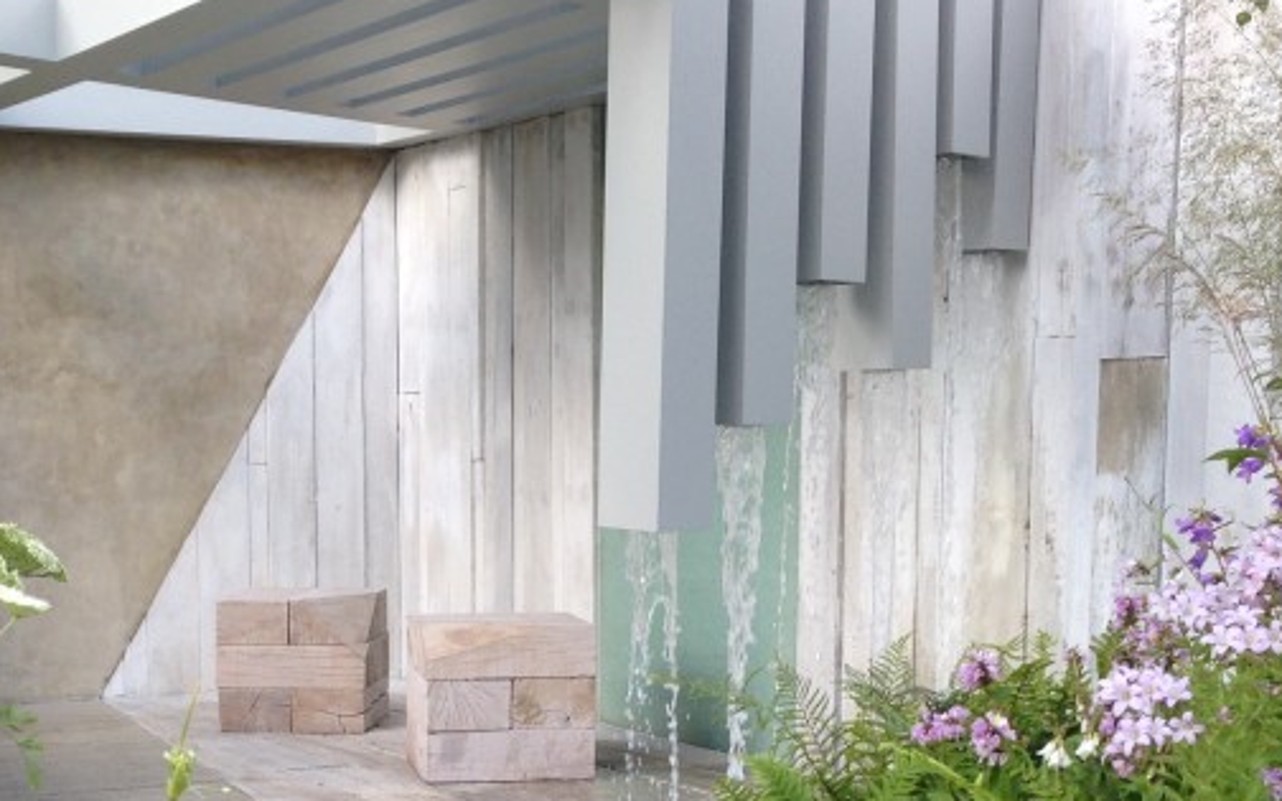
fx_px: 2481
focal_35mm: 71
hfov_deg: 28.8
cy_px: 745
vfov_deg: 18.0
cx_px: 465
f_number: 2.4
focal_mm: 4.12
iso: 50
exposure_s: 1/253
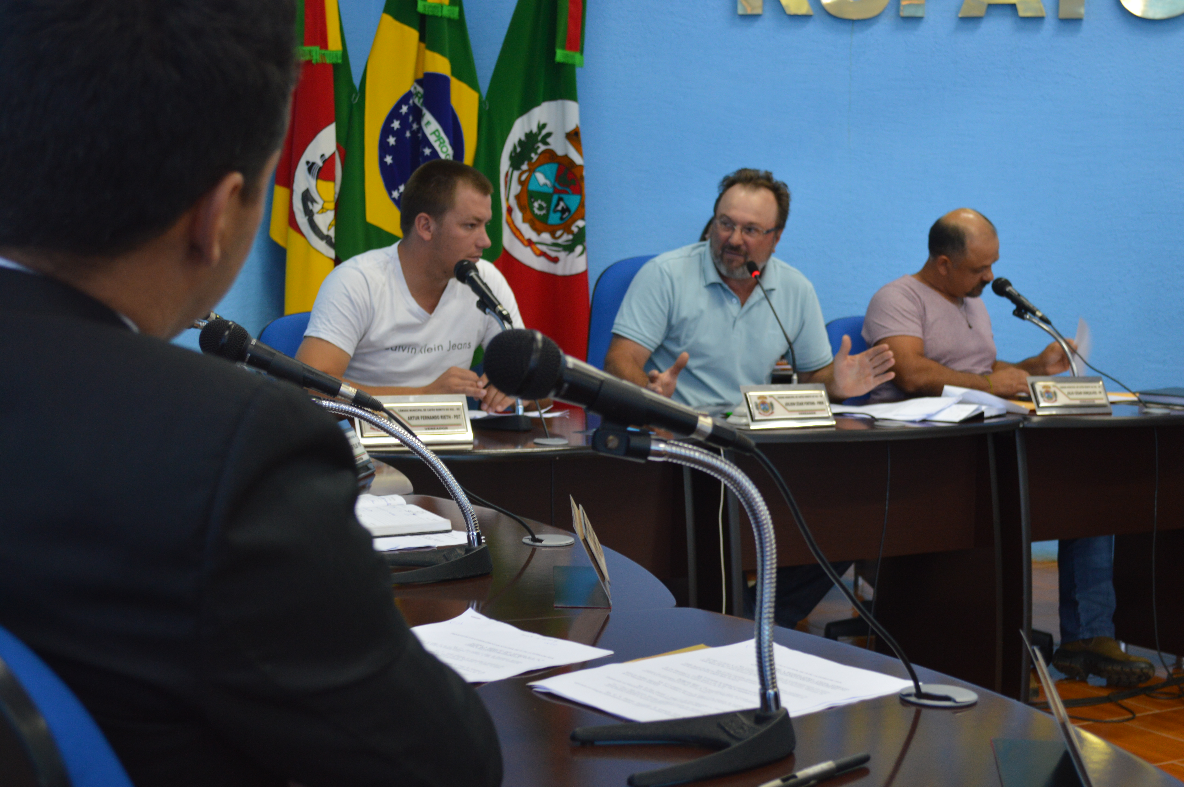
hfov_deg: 36.9
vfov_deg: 25.0
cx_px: 592
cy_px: 394
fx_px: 1774
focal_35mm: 54
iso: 400
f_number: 5
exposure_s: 1/15
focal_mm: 36
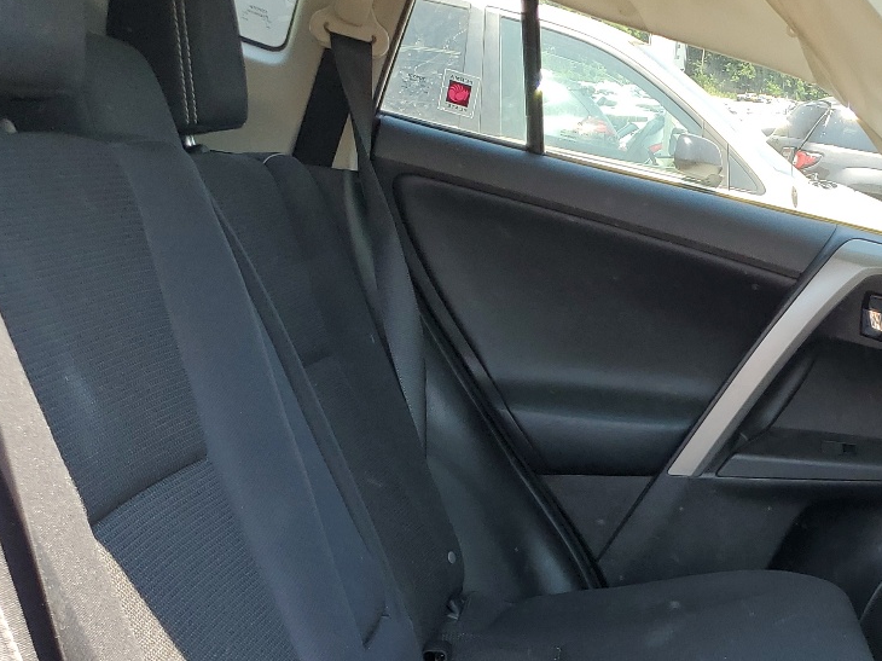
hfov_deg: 31.7
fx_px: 1452
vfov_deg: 24.5
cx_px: 839
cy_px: 651
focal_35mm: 57
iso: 50
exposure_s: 1/164
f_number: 1.5
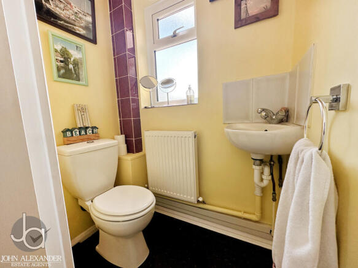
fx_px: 145
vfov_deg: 85.7
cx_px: 179
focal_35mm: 14
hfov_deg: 102.1
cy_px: 134
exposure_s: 1/99
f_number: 2.2
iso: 64
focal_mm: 2.22
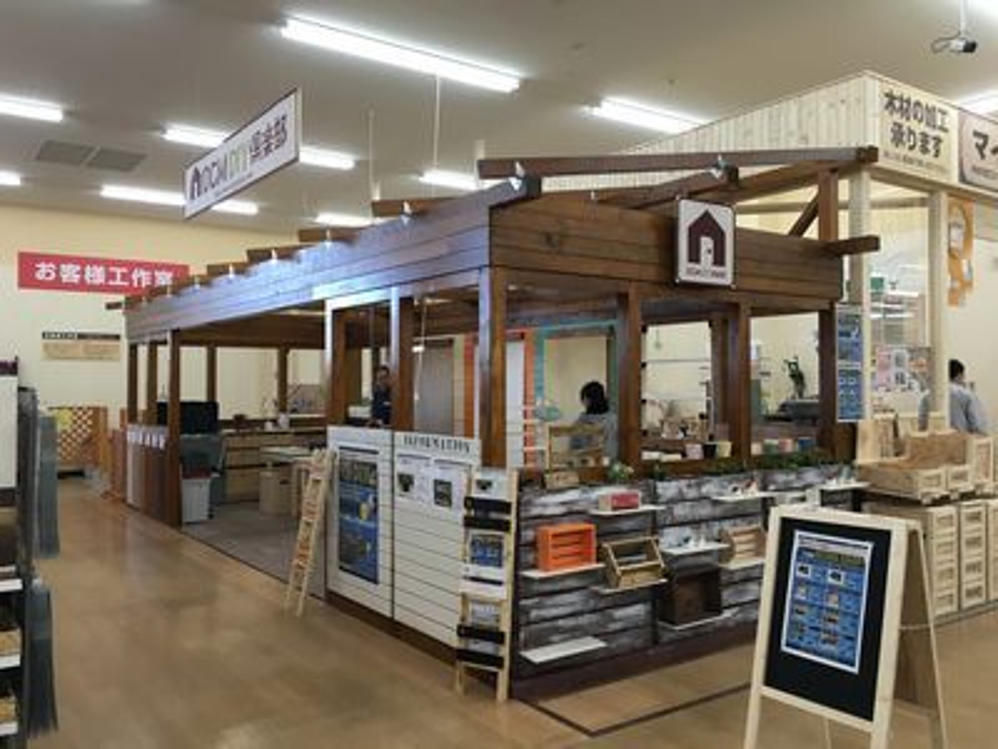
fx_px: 836
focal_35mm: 29
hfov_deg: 61.7
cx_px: 499
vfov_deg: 48.2
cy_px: 374
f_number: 2.2
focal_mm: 4.15
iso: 32
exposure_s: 1/33
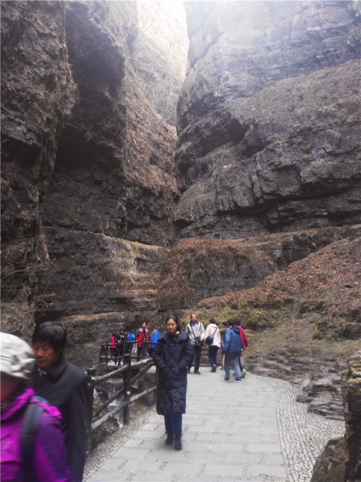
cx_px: 180
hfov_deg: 49.8
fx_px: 389
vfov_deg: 63.4
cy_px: 241
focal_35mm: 28
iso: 64
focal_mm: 2.96
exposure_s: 1/40
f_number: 2
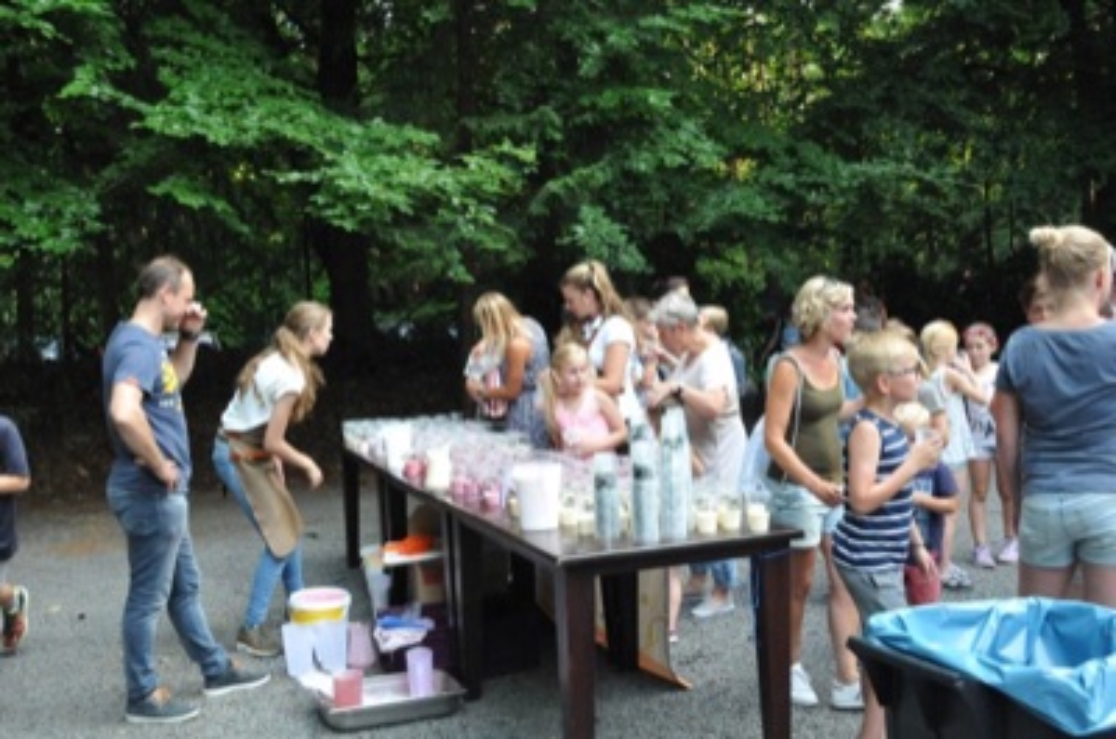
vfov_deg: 36.7
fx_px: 1114
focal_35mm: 36
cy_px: 370
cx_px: 558
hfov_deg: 53.2
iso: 2000
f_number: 6.3
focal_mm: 24
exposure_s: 1/160
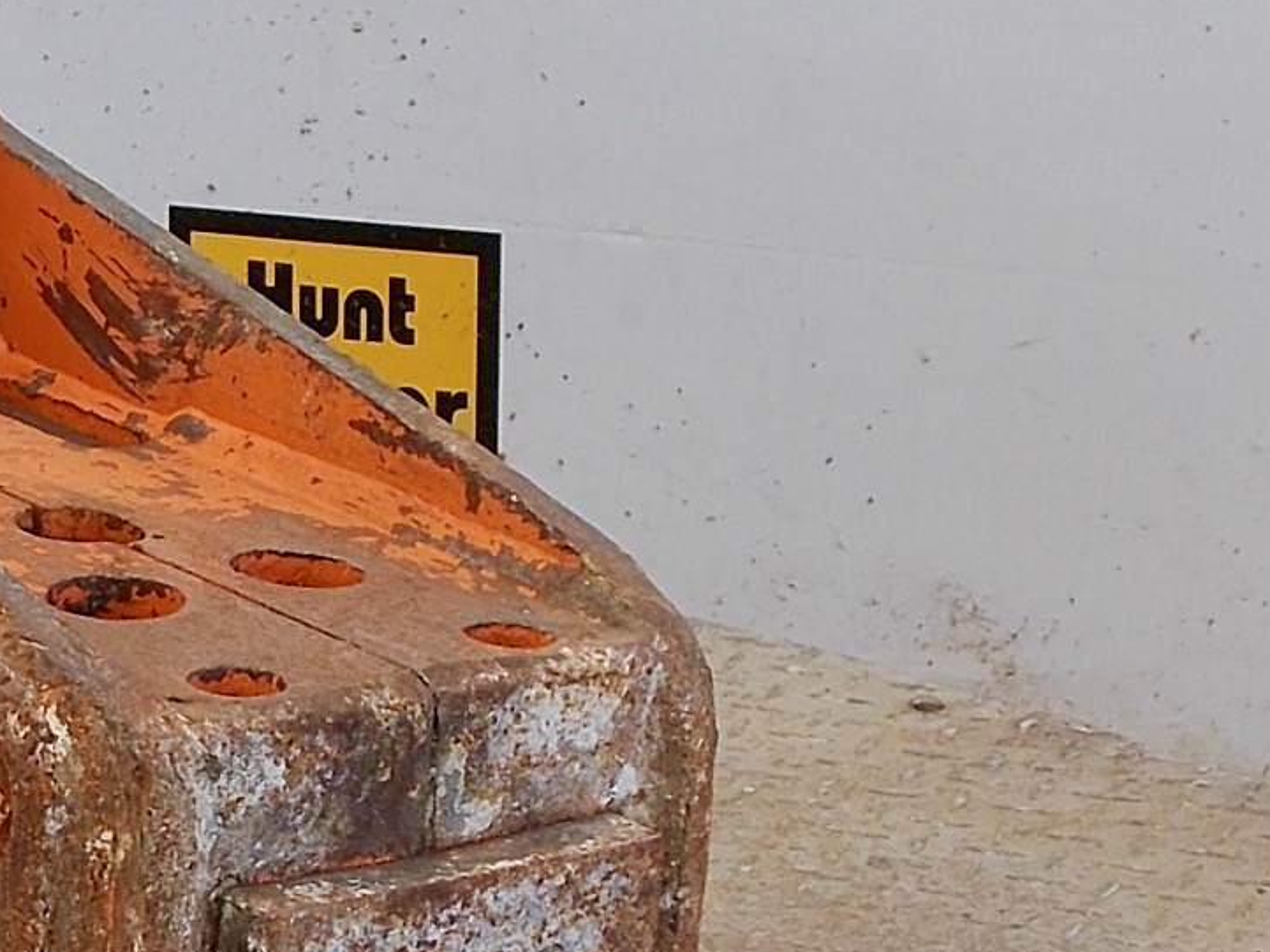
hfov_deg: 9.4
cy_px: 732
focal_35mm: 208
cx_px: -203
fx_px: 7632
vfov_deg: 7.1
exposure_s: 1/60
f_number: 5.3
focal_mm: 11.8
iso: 80
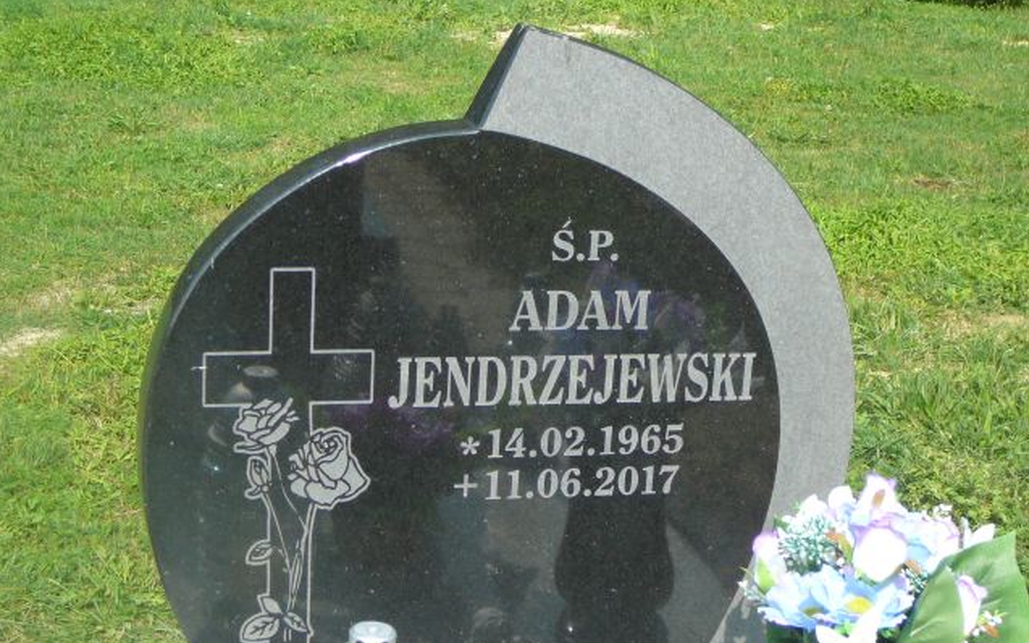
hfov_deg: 31.5
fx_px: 1823
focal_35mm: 65
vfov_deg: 20.0
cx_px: 514
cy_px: 380
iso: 80
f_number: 3.6
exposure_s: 1/400
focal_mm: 9.1
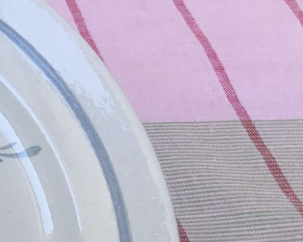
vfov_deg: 12.8
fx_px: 1076
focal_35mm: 120
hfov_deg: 13.7
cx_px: -295
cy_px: 189
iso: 25
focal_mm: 3.3
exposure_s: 1/105
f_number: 2.4
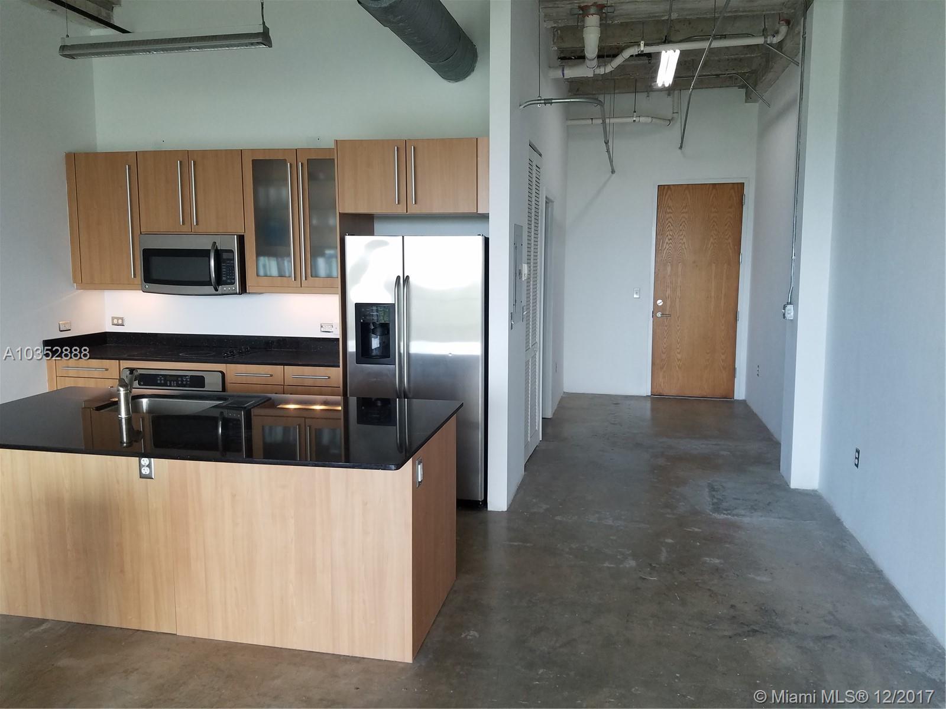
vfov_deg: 53.1
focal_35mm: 26
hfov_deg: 67.3
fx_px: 711
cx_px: 473
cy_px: 354
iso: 100
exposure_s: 1/120
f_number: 1.7
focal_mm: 4.2
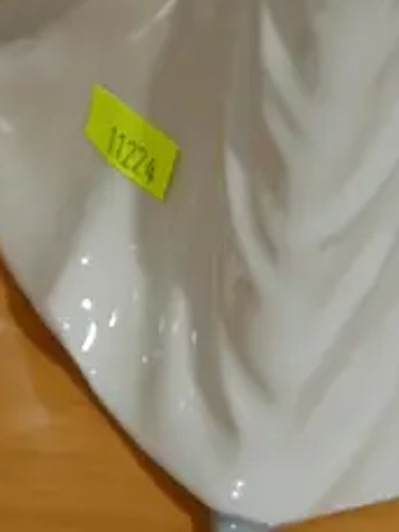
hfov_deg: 10.3
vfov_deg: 12.3
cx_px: 342
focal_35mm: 144
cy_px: -485
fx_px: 2213
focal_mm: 16
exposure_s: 1/60
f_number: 4.5
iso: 250
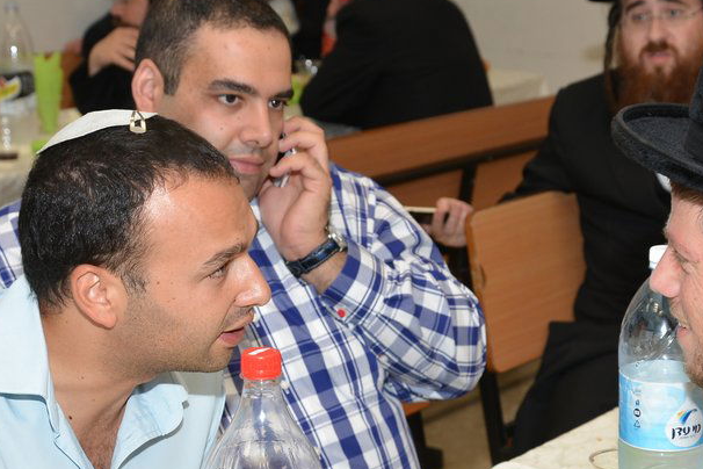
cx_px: 457
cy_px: 261
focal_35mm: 95
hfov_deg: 21.4
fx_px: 1855
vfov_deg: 14.4
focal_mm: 48
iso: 640
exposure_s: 1/160
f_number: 5.6
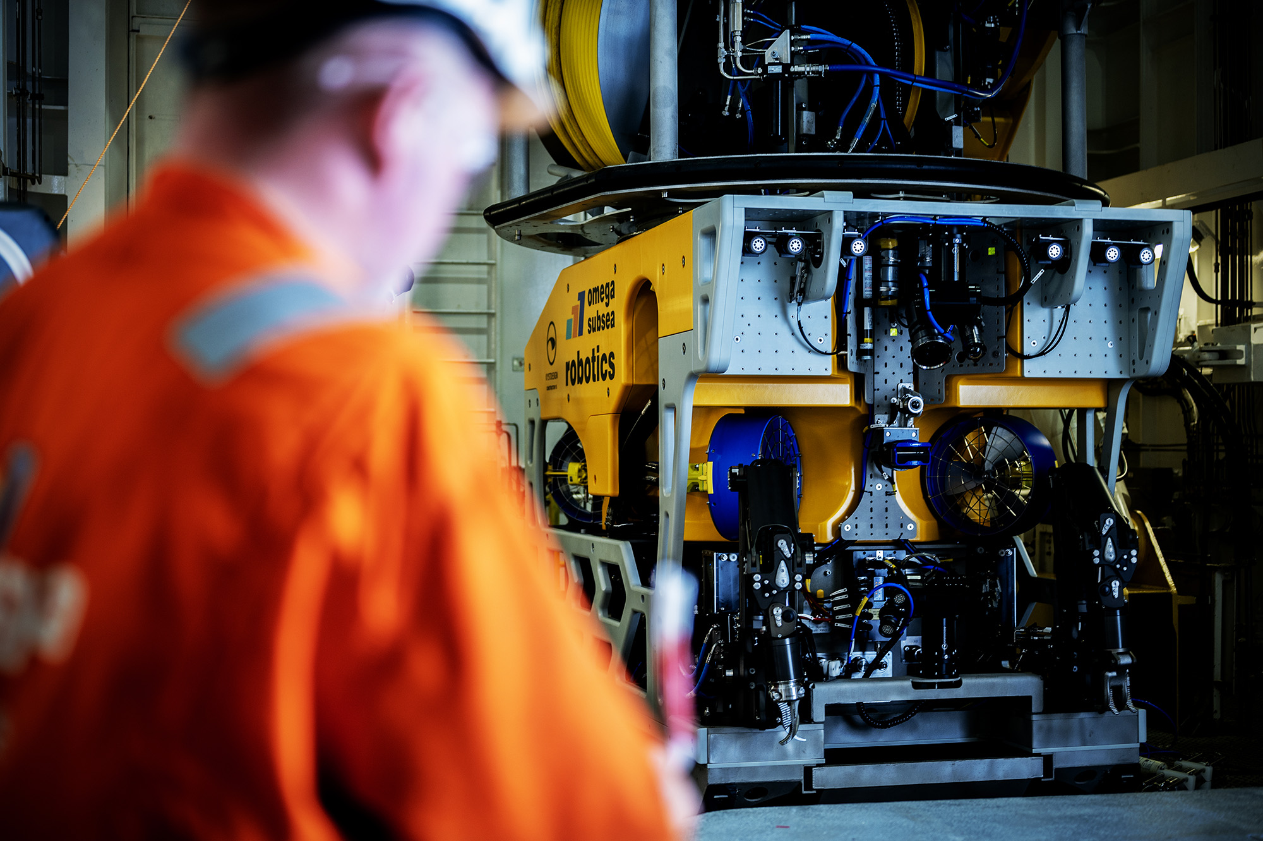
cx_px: 632
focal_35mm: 50
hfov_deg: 39.6
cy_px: 420
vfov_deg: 27.0
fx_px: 1753
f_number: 1.8
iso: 80
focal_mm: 50
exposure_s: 1/100
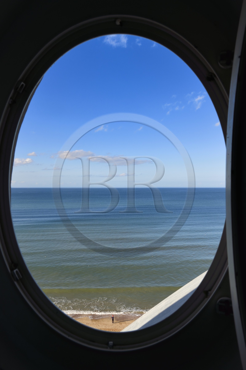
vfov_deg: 60.3
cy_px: 185
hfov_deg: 42.3
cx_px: 123
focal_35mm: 31
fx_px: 318
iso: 200
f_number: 18
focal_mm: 31
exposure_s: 1/250
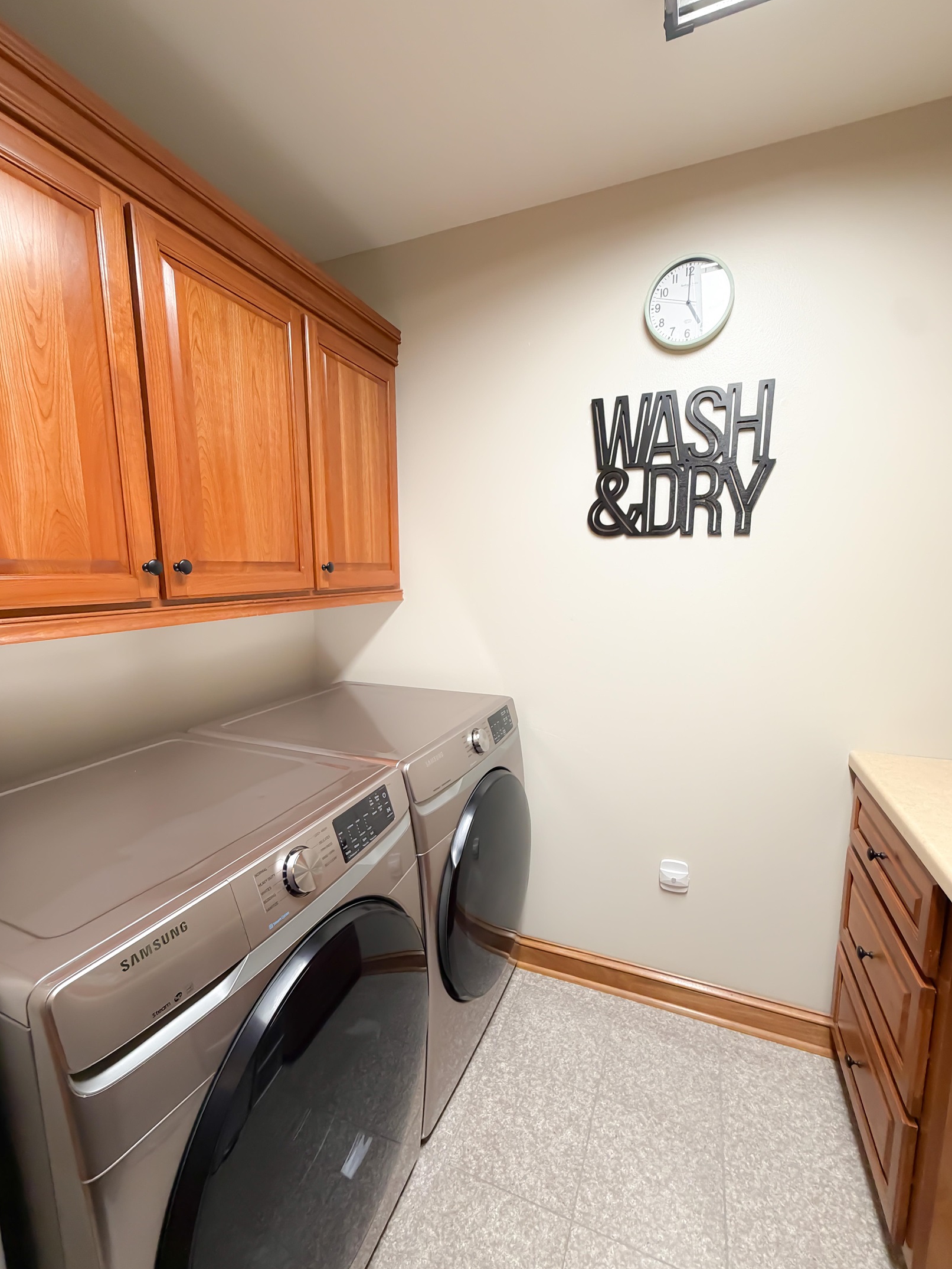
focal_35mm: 15
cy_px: 654
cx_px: 477
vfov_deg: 98.1
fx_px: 550
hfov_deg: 81.8
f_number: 2.2
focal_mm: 2.22
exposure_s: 1/115
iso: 320
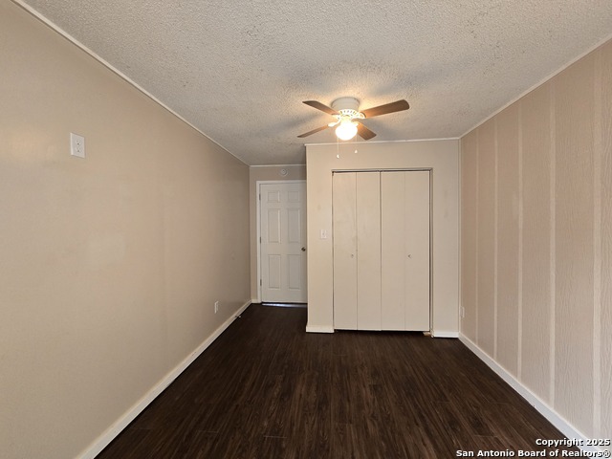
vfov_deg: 89.9
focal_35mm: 13
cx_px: 306
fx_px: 230
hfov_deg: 106.2
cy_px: 230
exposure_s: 1/60
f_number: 2.2
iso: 320
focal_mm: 2.2
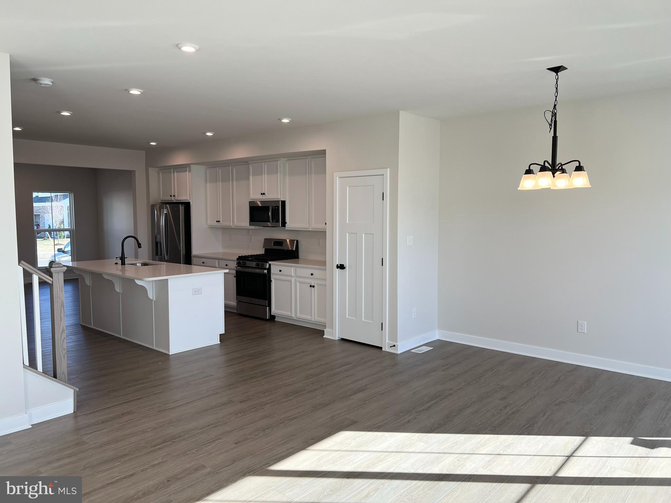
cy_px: 252
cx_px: 336
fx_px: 504
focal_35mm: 26
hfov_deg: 67.3
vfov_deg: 53.1
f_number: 1.5
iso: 40
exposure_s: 1/265
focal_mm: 5.7
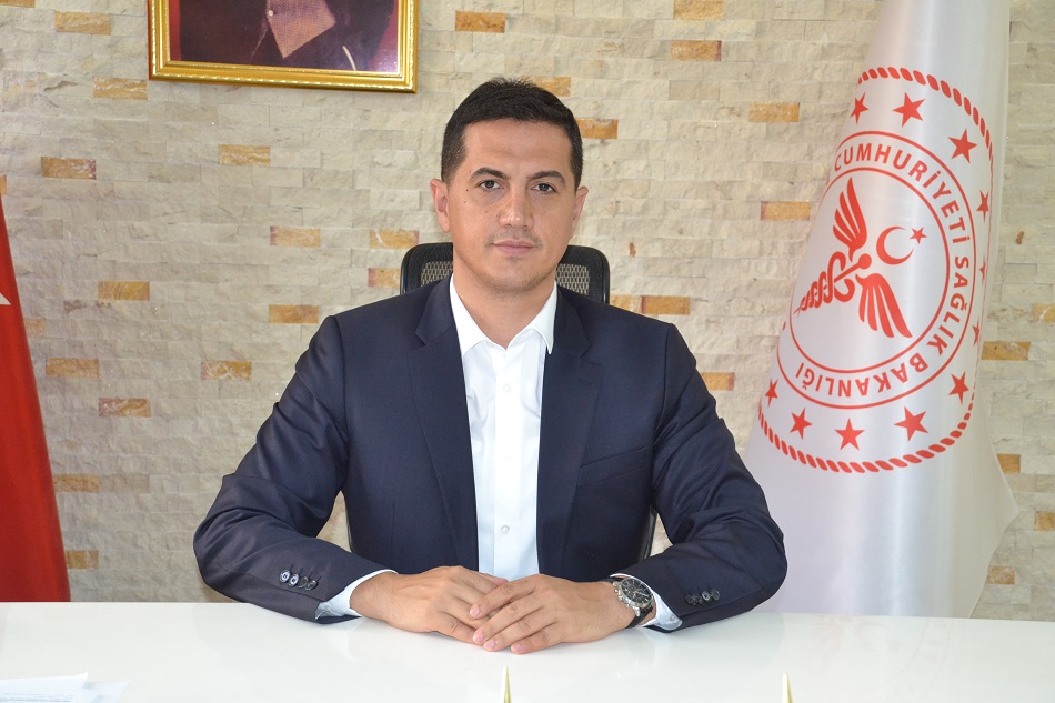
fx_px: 1670
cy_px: 352
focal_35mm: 57
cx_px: 528
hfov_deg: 35.1
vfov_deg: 23.8
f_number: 4.5
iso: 1800
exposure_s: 1/60
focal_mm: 38
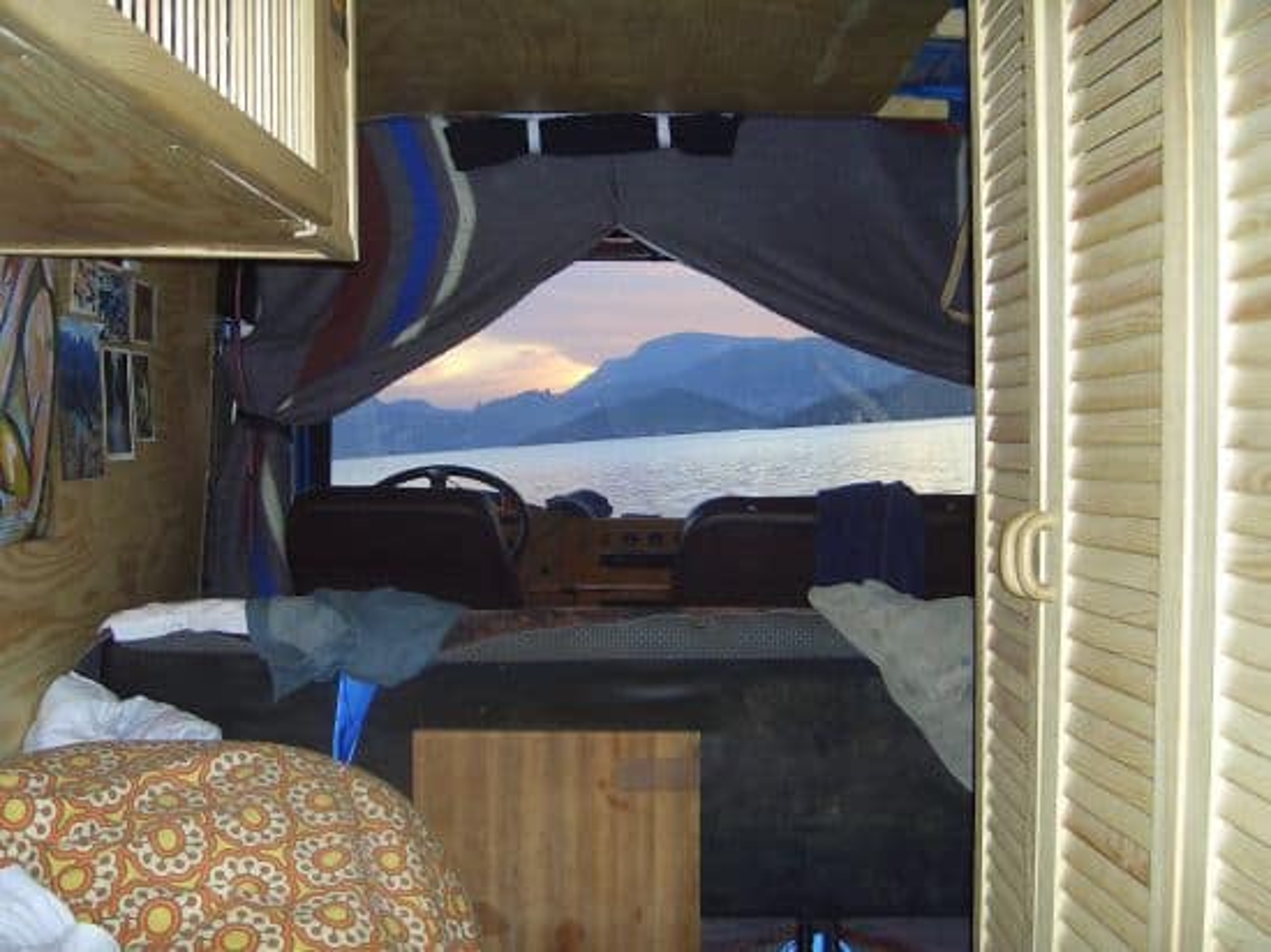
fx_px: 1431
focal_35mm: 39
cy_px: 476
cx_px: 636
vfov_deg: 36.8
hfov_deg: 47.9
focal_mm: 8
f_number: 2.8
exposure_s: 1/80
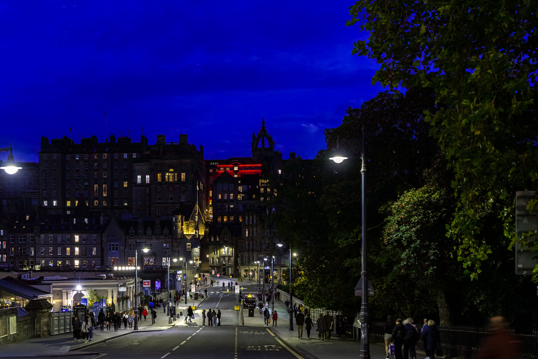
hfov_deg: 49.5
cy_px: 200
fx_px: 583
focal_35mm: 39
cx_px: 254
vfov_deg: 34.2
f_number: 5.6
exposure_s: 1/8
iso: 2000
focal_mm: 35
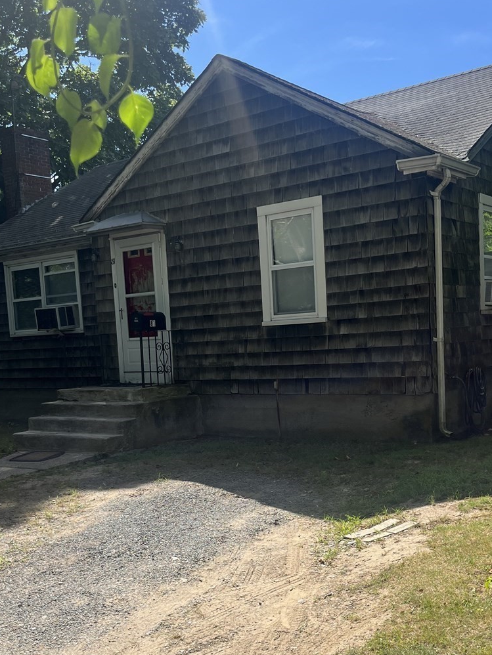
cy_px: 407
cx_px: 266
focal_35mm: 40
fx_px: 758
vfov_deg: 46.4
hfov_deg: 36.0
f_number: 1.6
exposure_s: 1/2179
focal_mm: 5.1
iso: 50
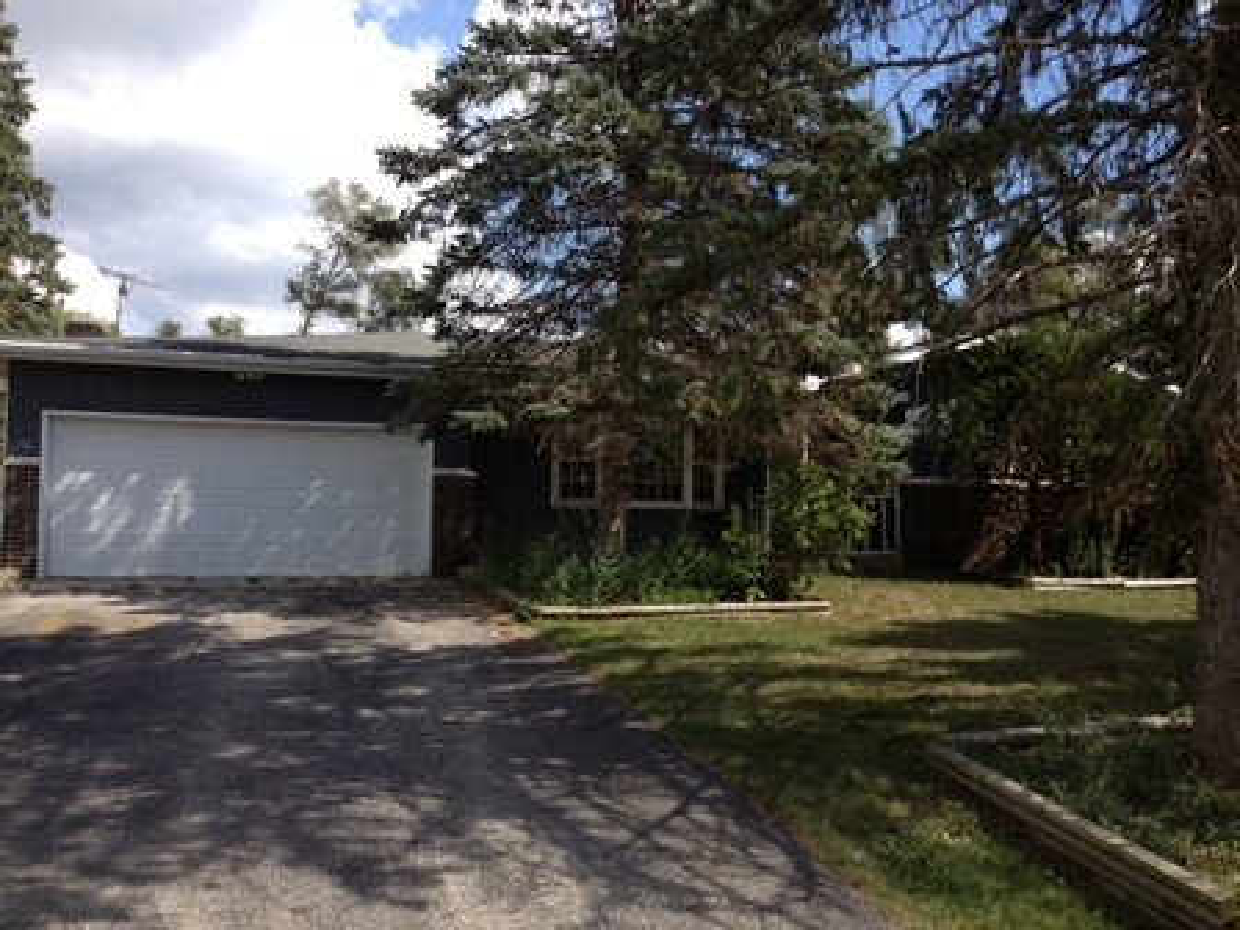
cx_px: 620
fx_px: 1254
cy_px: 465
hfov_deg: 52.6
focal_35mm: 35
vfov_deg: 40.7
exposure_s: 1/1052
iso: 50
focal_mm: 4.28
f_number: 2.4
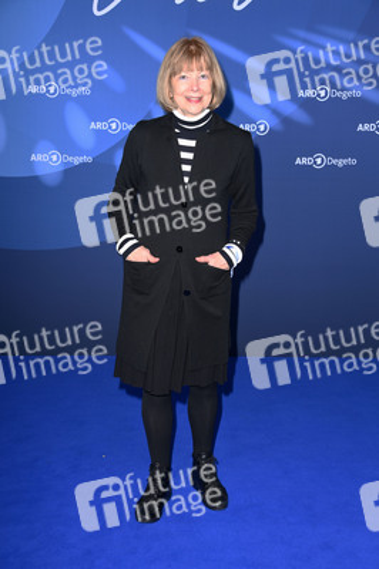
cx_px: 190
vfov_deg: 34.5
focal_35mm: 58
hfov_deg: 23.3
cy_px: 284
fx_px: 917
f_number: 6.3
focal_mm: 58
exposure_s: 1/250
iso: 640
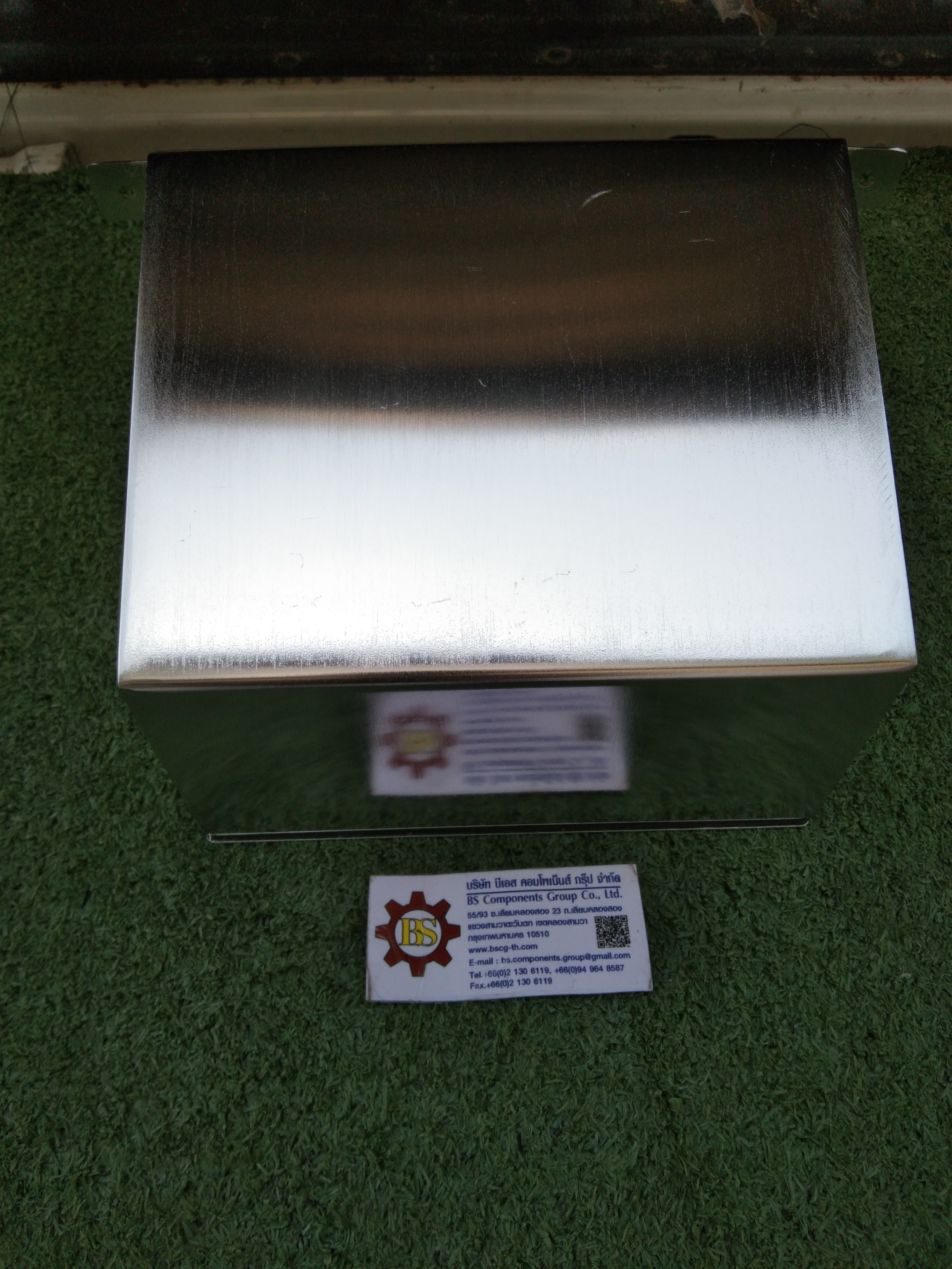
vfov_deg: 60.0
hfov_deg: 46.8
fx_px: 1100
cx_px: 476
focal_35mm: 30
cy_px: 634
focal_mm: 3.65
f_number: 2.2
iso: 50
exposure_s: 1/259
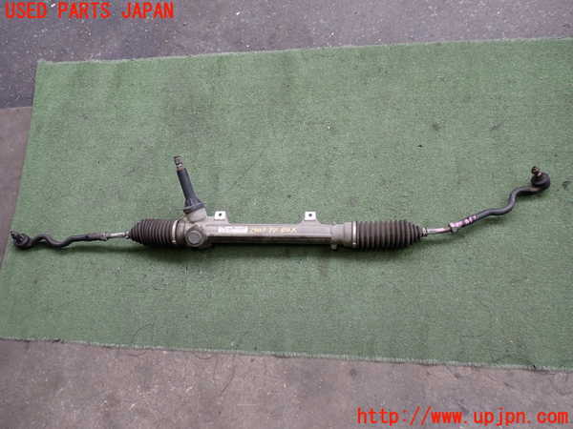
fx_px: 497
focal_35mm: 30
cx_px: 286
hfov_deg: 60.0
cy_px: 214
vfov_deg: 46.8
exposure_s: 1/80
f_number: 2.3
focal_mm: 5.4
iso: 200
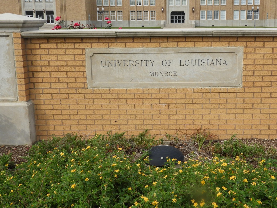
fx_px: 336
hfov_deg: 44.5
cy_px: 85
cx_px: 170
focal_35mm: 42
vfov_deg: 34.3
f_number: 3.6
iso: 100
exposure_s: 1/800
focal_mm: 5.9
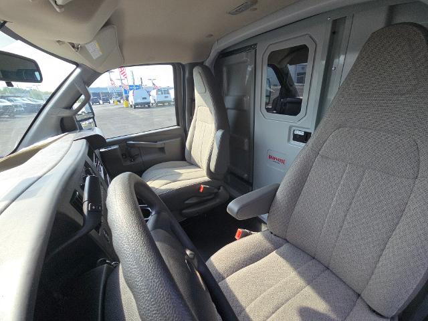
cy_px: 160
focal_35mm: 13
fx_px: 161
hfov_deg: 106.2
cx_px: 214
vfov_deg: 89.9
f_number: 2.2
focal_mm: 2.2
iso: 50
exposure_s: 1/466
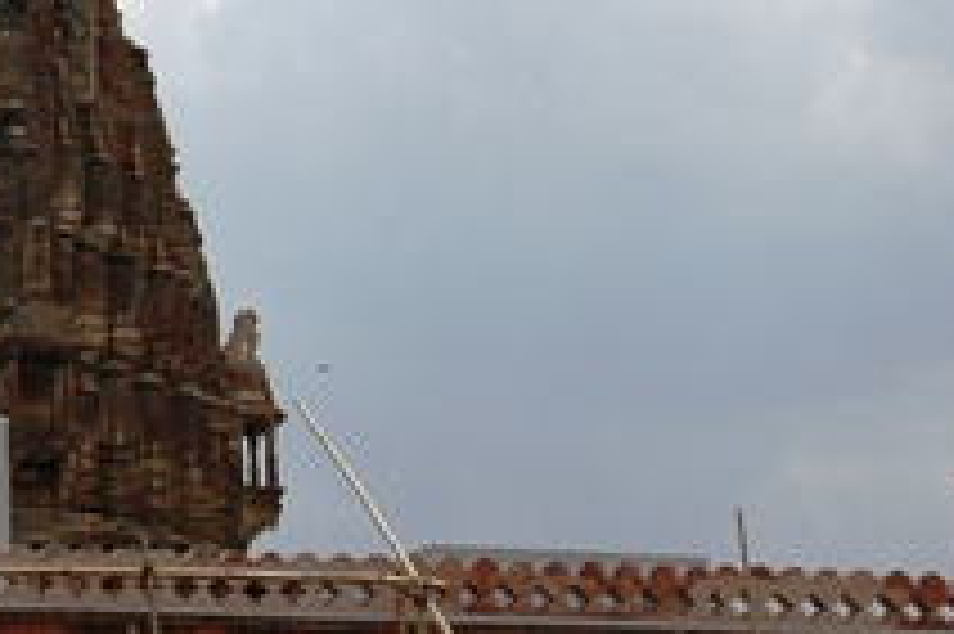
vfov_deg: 8.0
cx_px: -135
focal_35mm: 172
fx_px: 4554
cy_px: 94
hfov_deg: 11.7
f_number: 11
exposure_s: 1/500
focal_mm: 38
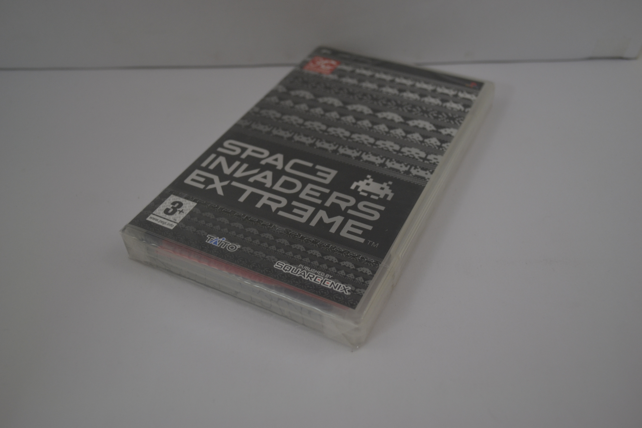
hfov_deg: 57.2
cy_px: 214
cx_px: 321
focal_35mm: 33
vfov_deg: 40.0
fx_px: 588
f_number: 4
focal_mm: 22
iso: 400
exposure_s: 1/30
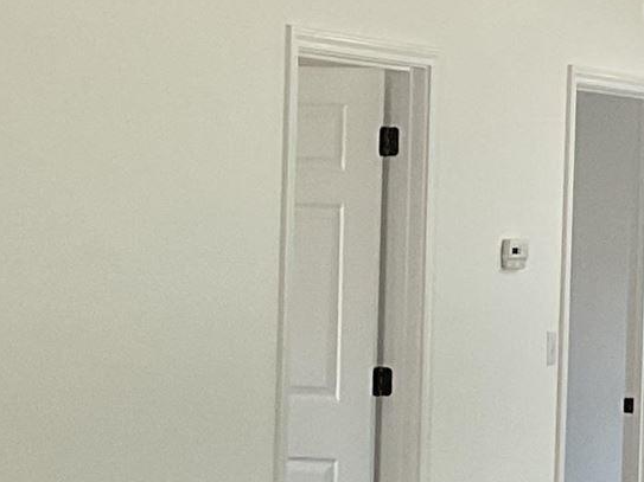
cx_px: 682
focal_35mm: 164
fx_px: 3050
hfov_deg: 11.9
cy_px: 425
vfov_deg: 9.0
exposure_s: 1/60
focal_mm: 3
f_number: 1.8
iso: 64
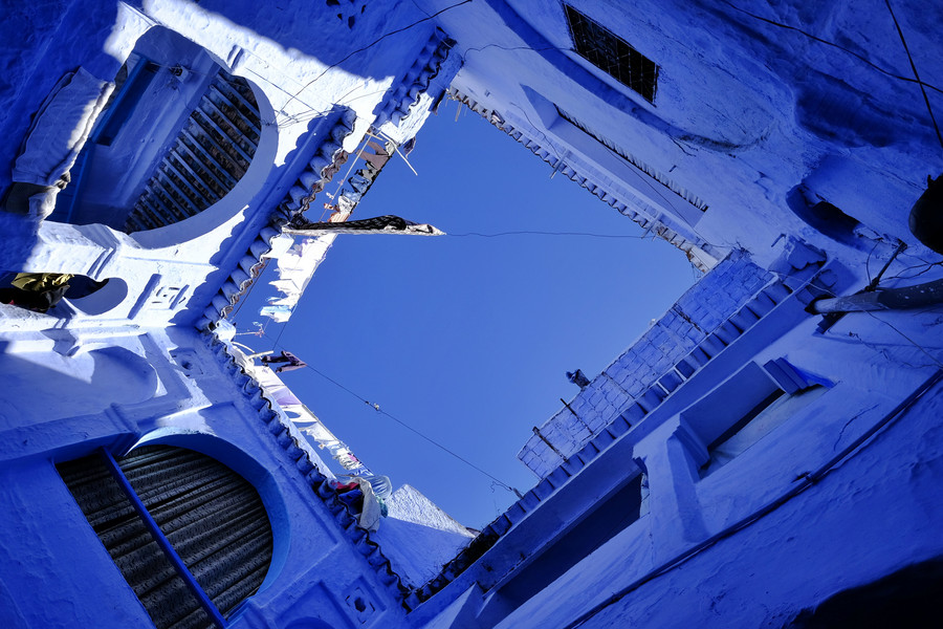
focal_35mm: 21
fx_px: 550
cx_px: 472
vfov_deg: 59.5
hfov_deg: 81.2
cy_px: 314
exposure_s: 1/450
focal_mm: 14
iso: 400
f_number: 10
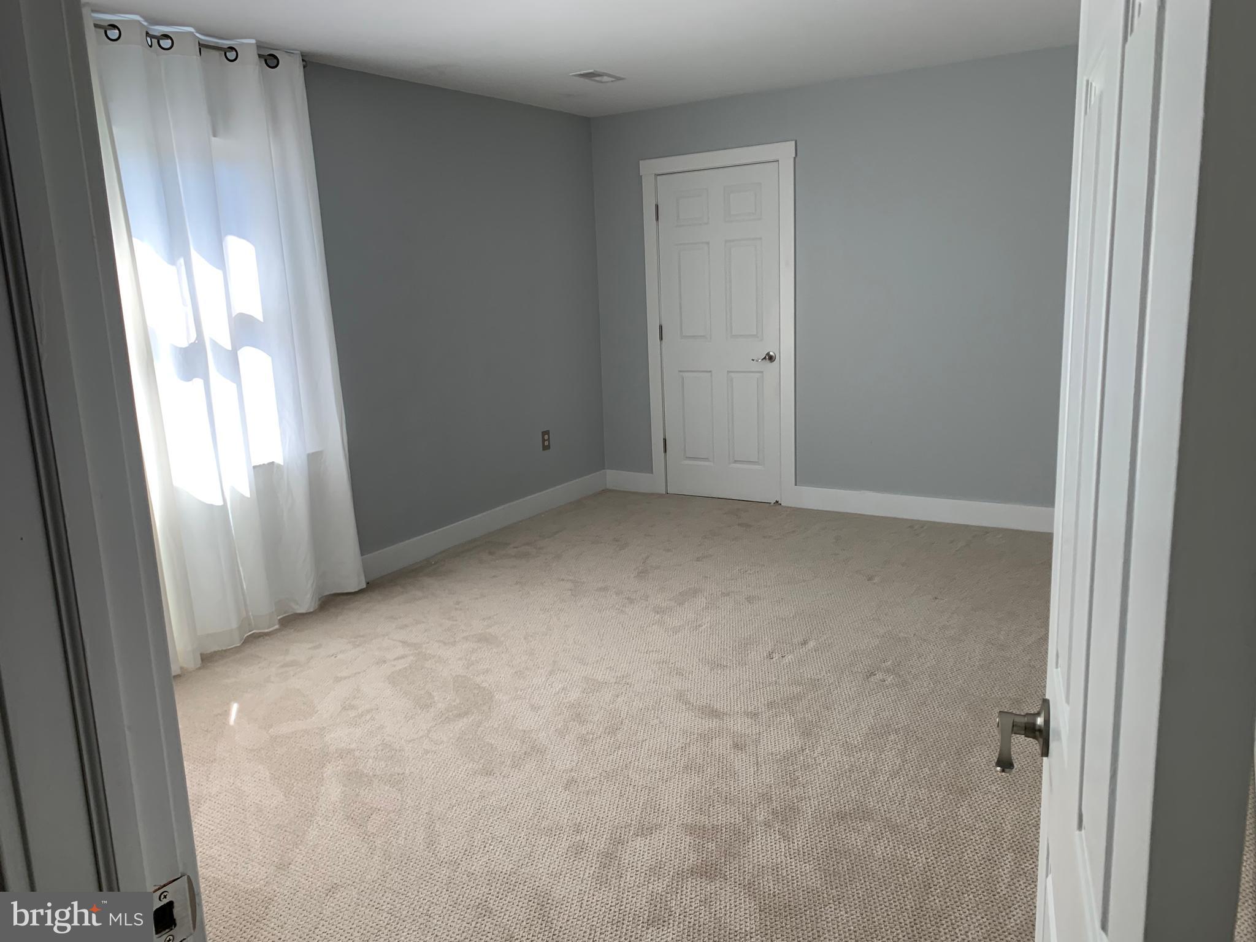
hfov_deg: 67.3
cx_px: 628
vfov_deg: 53.1
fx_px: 943
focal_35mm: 26
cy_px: 471
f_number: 1.8
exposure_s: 1/121
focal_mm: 4.25
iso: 50
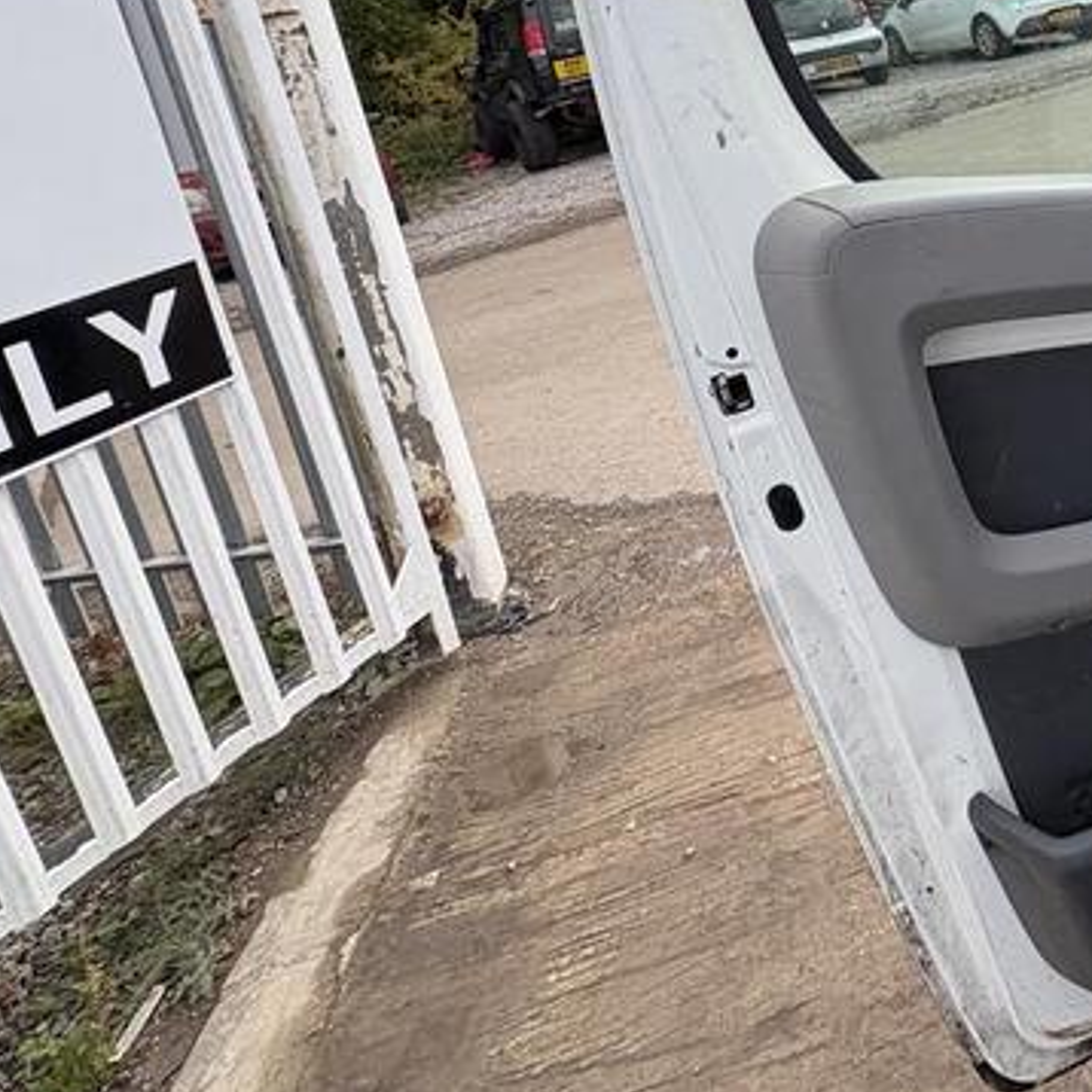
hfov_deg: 44.7
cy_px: 153
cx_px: 1089
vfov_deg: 48.2
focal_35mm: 31
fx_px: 1106
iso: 40
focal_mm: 2.22
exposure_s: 1/343
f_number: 2.2
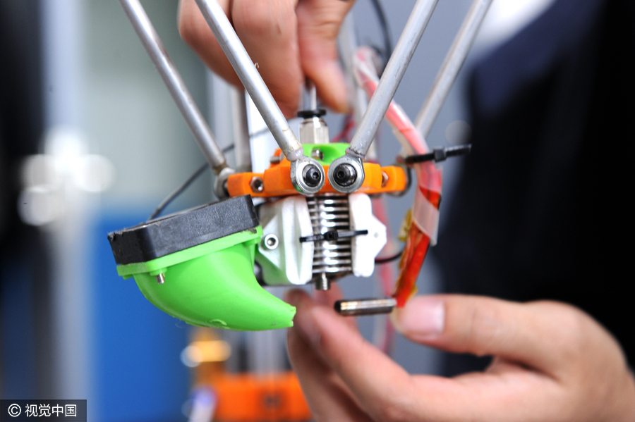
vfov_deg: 19.4
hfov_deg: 28.9
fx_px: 1234
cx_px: 318
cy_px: 211
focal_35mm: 70
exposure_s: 1/30
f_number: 5
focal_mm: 70
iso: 1000
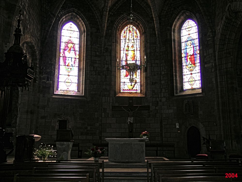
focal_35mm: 39
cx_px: 121
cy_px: 91
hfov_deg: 47.9
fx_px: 273
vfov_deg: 36.8
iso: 56
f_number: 3.1
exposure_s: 1/30
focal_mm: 8
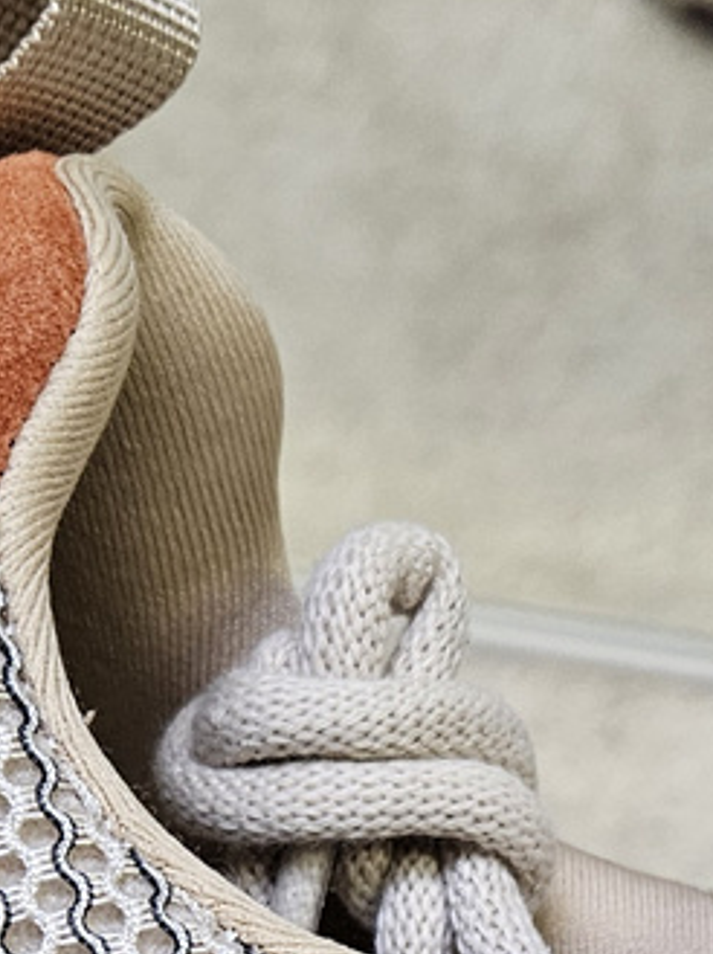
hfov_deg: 13.0
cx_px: 710
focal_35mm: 112
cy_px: 1357
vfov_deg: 16.3
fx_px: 3082
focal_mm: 5.4
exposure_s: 1/100
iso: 320
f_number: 1.8
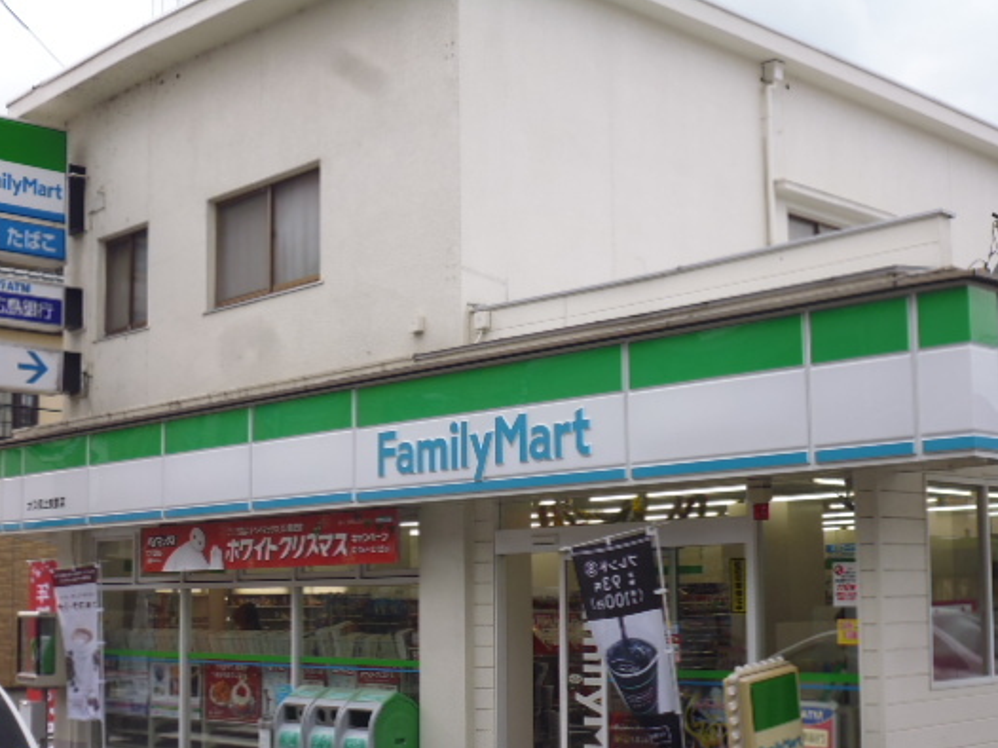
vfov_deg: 26.0
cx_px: 482
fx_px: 1614
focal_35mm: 56
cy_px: 450
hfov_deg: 34.4
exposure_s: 1/200
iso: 100
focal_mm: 8.1
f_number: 3.8
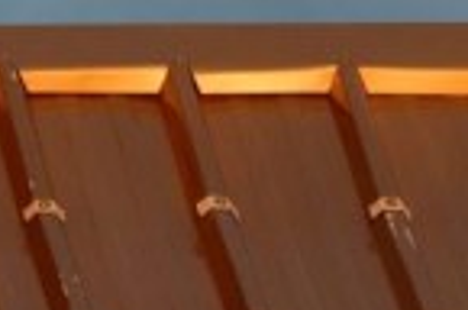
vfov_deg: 1.2
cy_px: -187
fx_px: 14538
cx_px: -810
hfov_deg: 1.8
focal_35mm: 1121
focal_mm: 135
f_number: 8
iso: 500
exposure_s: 1/320
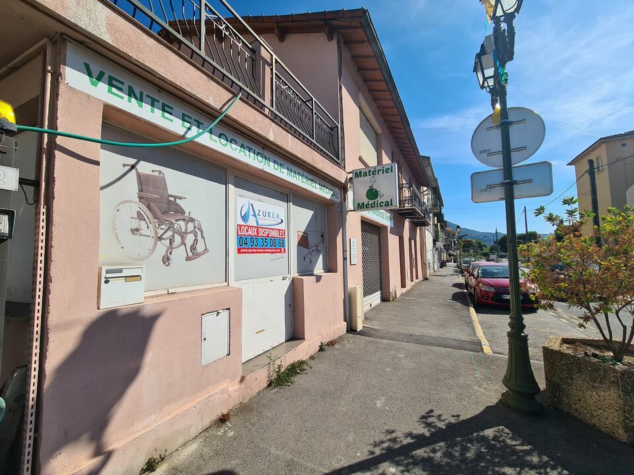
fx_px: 238
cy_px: 238
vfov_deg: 89.9
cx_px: 317
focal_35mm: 13
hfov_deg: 106.2
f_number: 2.2
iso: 50
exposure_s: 1/2528
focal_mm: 2.2
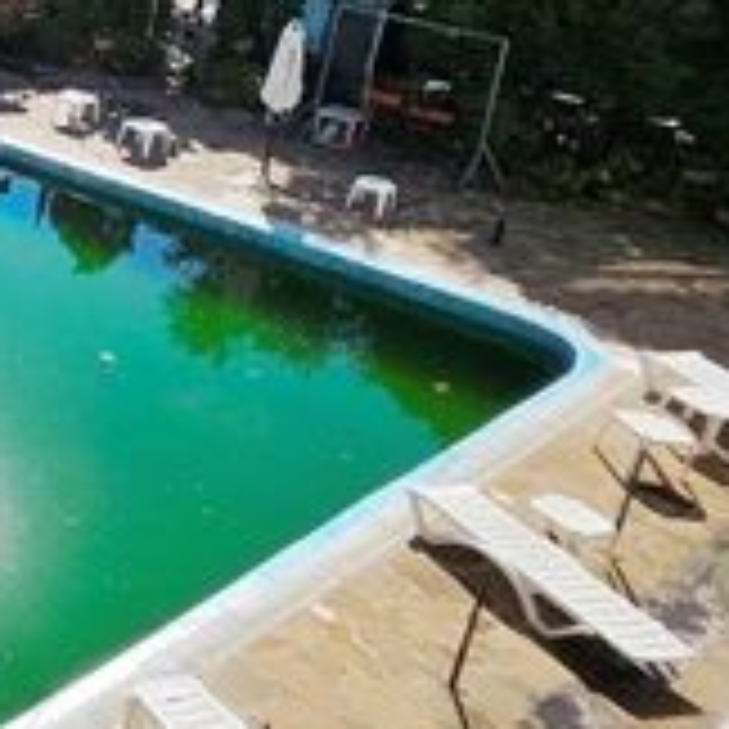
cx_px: -731
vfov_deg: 31.8
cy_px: 27
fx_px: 1191
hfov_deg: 19.2
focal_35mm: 50
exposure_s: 1/1571
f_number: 2.2
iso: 32
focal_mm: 1.7
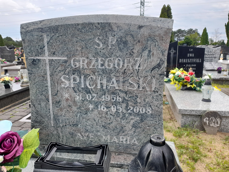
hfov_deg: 69.4
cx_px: 114
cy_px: 86
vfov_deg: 54.9
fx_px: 165
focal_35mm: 25
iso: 20
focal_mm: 4.6
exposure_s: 1/208
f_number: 2
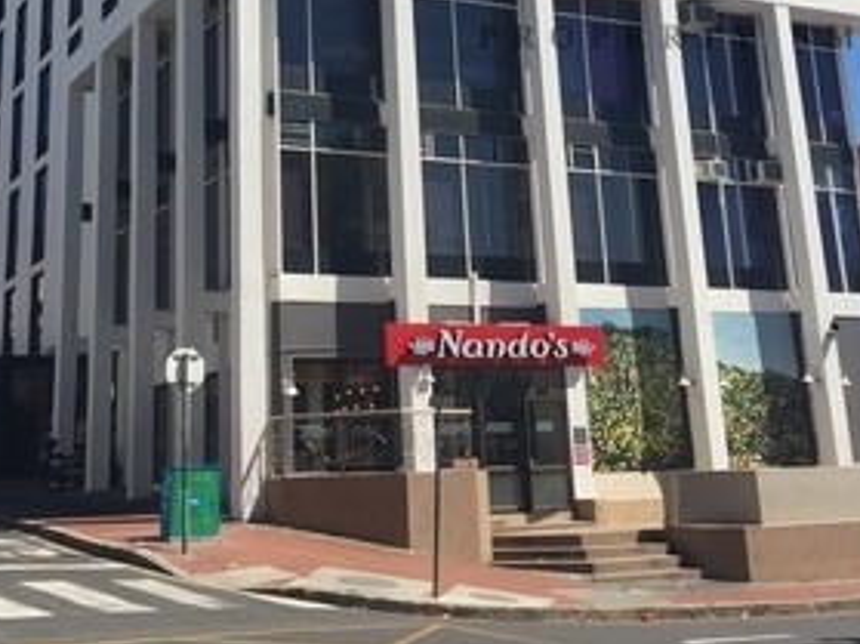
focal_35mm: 52
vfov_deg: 27.1
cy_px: 72
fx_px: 1291
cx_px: 327
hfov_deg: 36.6
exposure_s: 1/2825
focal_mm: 4.15
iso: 32
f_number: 2.2
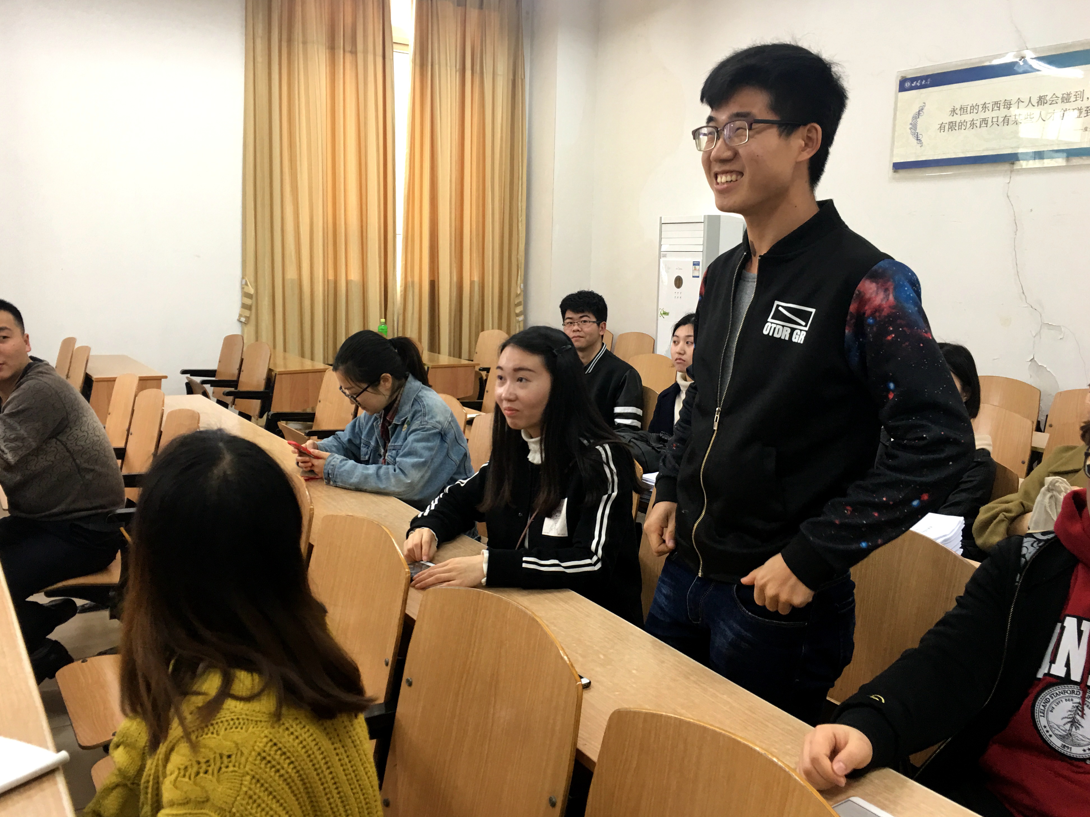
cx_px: 551
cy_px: 397
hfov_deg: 60.0
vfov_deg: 46.8
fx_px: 945
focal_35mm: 30
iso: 40
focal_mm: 4.15
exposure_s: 1/17
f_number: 2.2
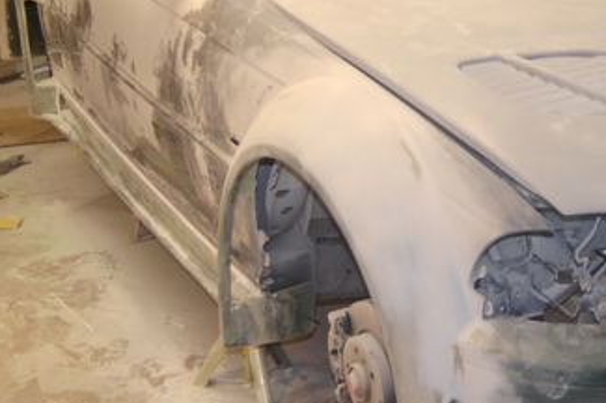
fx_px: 1143
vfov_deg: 19.9
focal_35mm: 68
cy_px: 155
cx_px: 472
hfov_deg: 29.1
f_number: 3.8
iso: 400
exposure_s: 1/15
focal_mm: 23
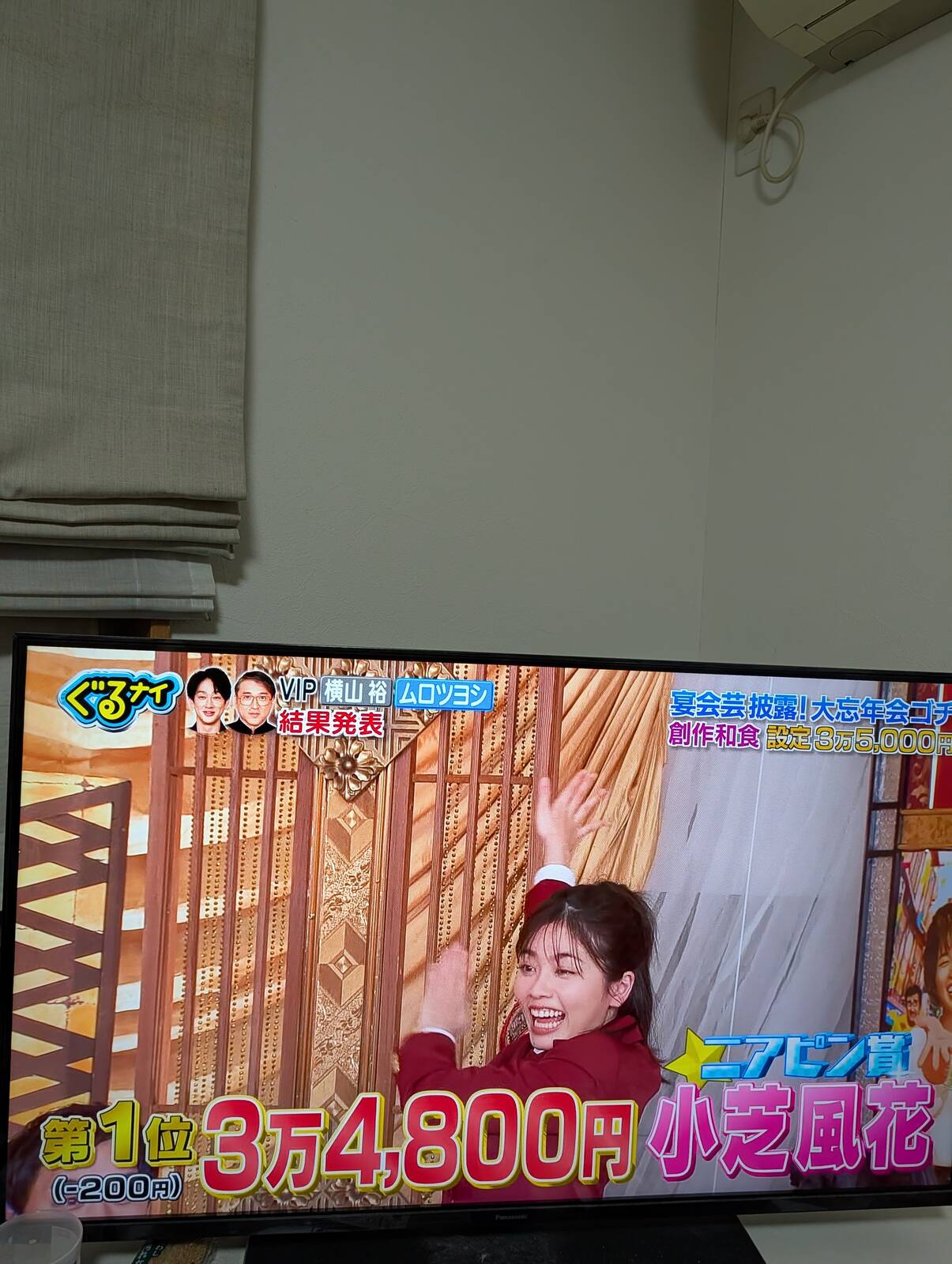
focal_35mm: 24
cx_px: 476
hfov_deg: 56.9
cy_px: 632
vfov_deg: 71.5
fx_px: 878
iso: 626
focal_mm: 6.9
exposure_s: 1/120
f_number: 1.68
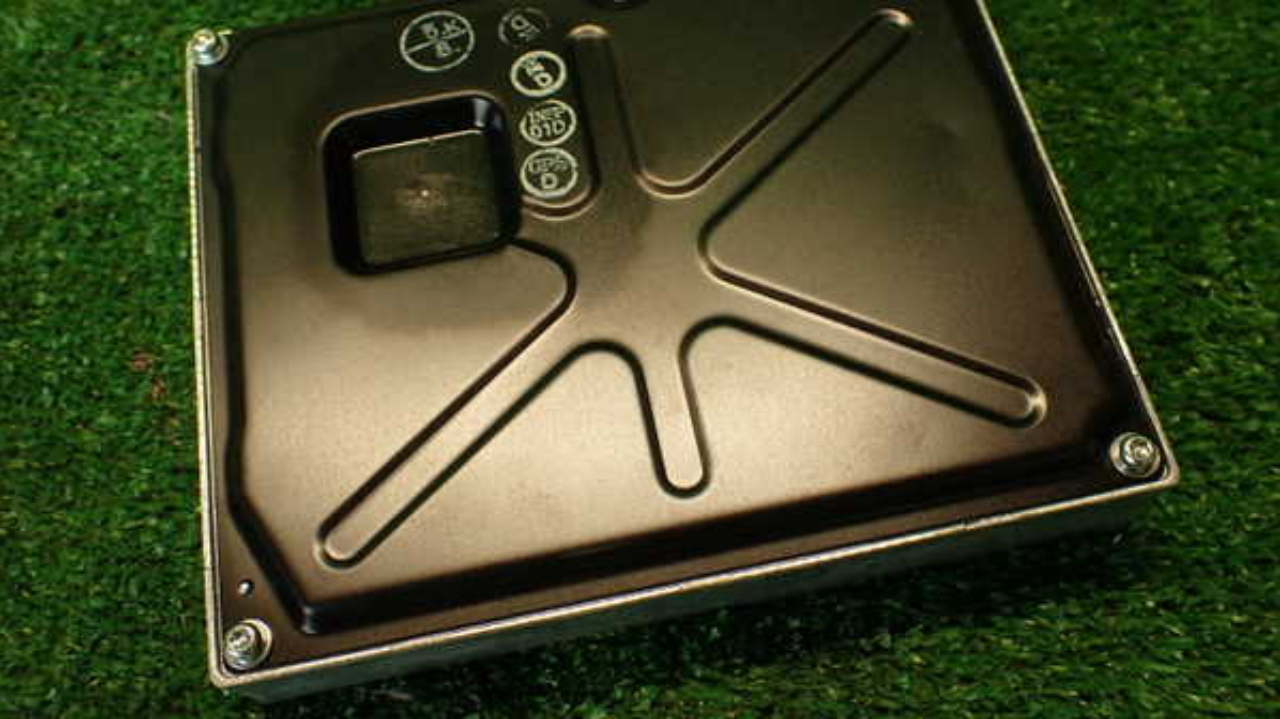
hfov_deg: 56.6
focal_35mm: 35
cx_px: 640
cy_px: 310
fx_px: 1188
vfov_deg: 33.6
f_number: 2.4
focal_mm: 5.79
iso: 200
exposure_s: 1/40
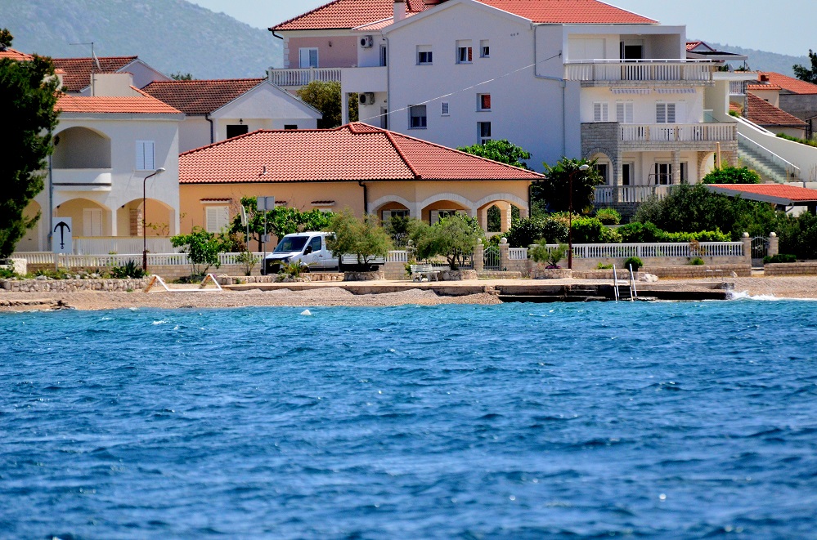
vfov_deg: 3.0
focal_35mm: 450
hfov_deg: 4.6
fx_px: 10188
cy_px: 270
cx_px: 408
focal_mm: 300
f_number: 5.6
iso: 2000
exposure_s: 1/8000
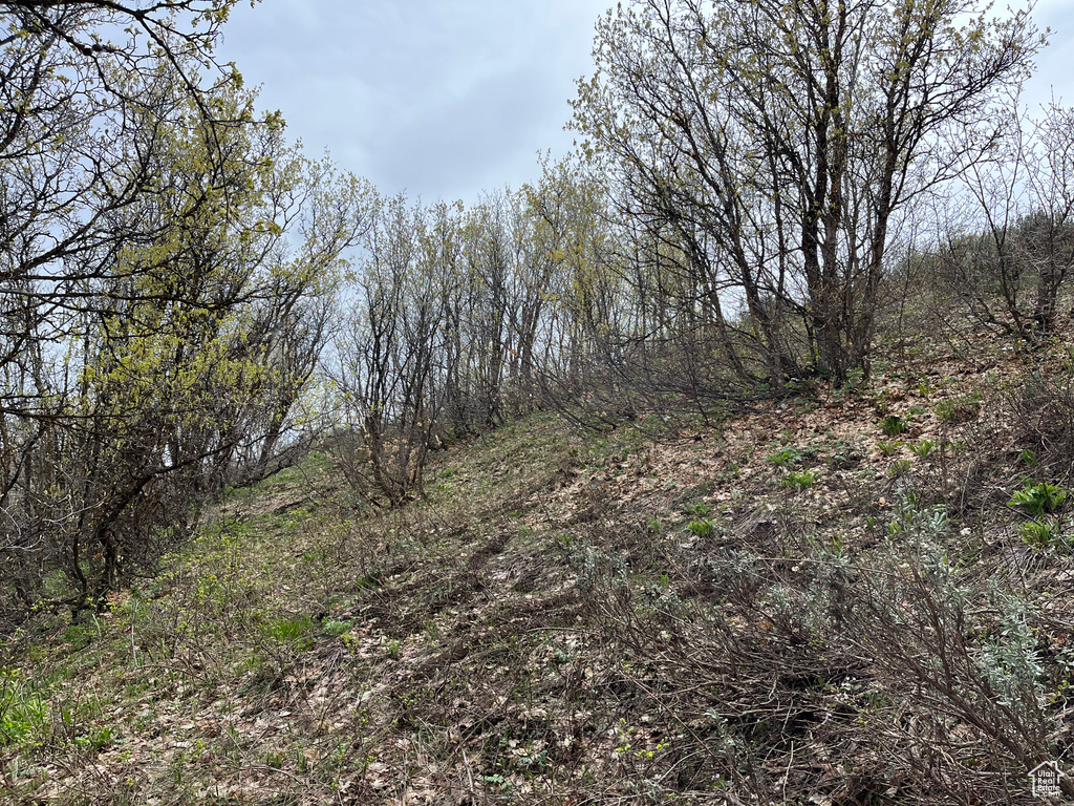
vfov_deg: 53.1
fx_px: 807
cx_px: 537
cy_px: 403
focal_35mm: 26
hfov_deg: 67.3
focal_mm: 5.1
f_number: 1.6
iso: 50
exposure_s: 1/2309
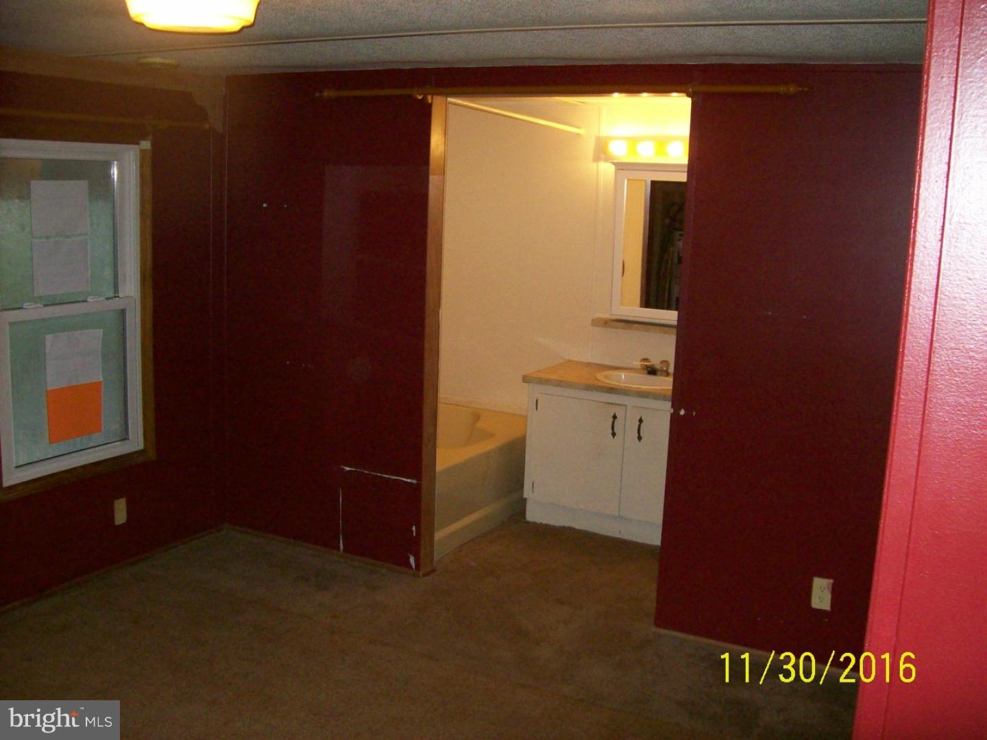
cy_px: 370
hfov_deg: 51.4
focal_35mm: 36
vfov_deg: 39.7
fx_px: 1026
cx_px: 494
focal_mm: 6
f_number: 2.7
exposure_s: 1/64
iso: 200
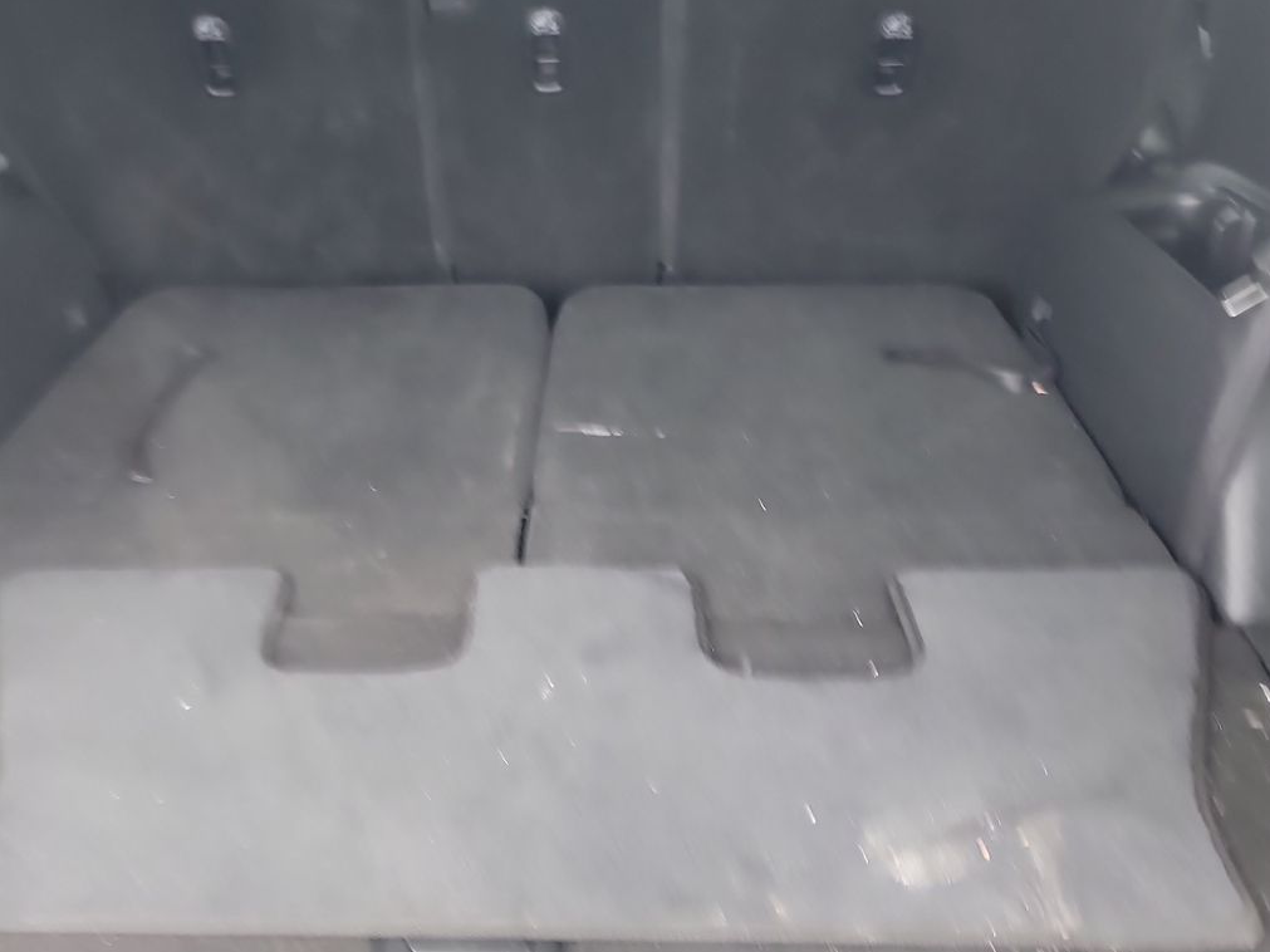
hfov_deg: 48.7
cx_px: 501
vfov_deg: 37.6
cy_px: 408
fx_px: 1394
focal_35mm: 38
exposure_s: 1/19
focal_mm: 6.7
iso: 782
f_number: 1.8
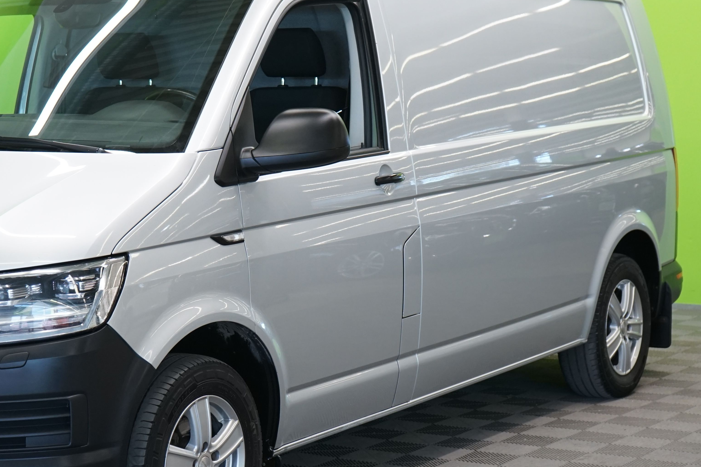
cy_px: 227
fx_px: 1752
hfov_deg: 22.5
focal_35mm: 90
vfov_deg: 15.2
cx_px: 194
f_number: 5.6
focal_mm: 46
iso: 800
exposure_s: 1/50
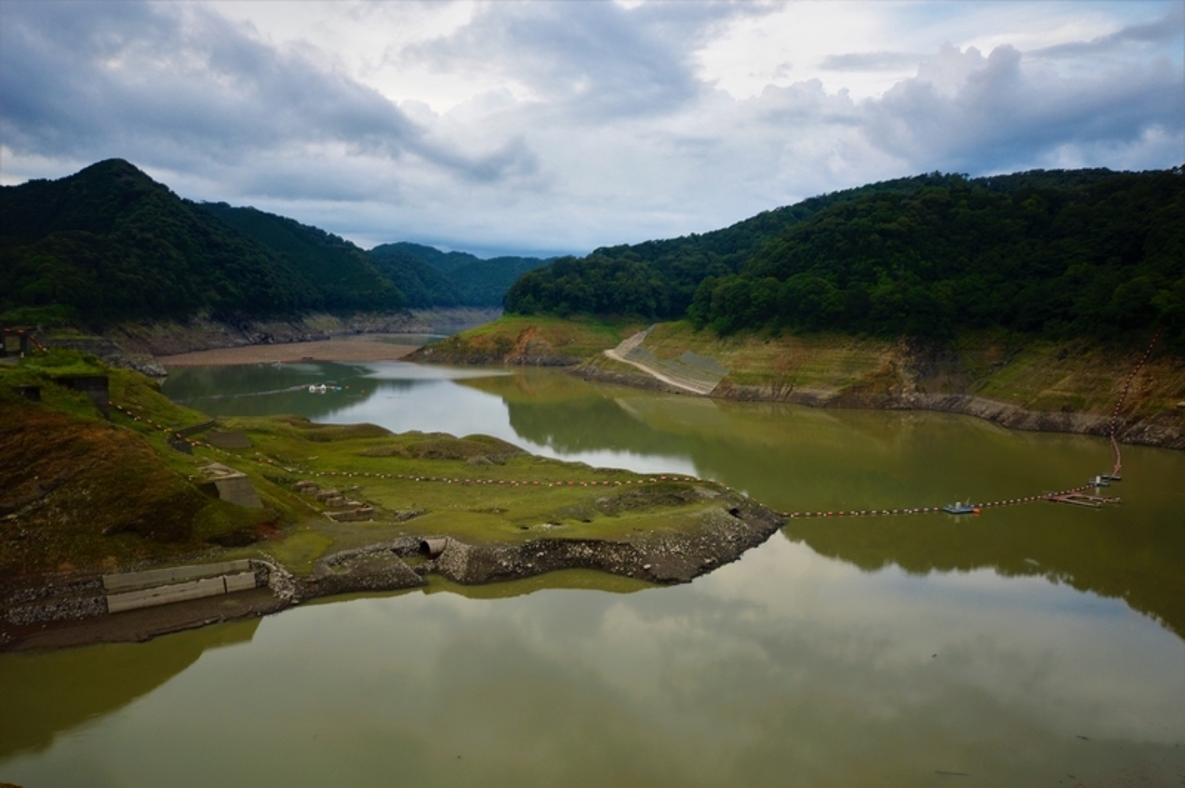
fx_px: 987
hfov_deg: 62.0
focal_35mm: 30
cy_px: 394
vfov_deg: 43.5
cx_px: 592
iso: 100
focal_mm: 20
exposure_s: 1/2.5
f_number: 5.6
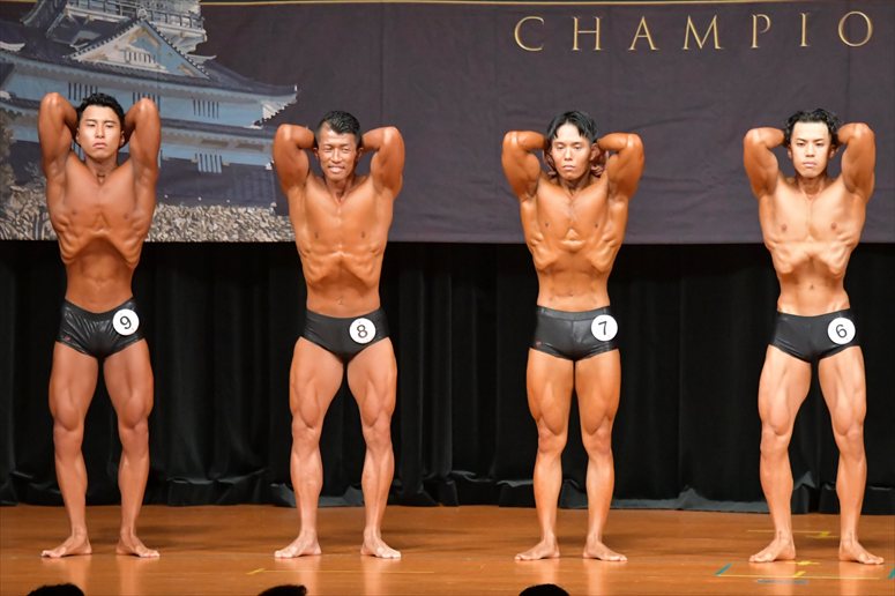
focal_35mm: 255
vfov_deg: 5.4
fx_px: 6337
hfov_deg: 8.1
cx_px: 448
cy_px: 298
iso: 8000
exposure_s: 1/400
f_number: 5.6
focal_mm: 170
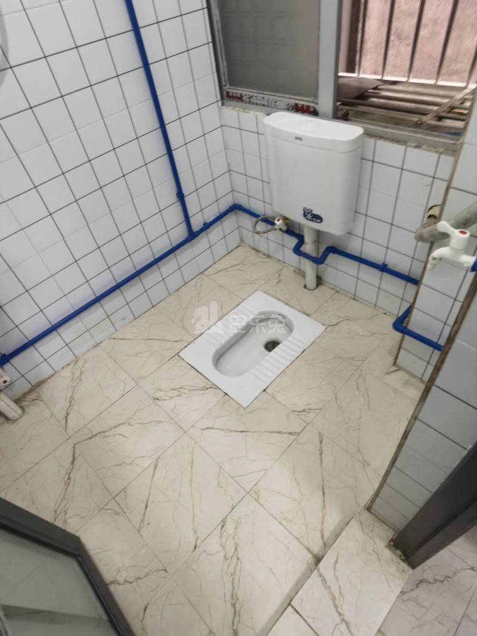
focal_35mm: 18
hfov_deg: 71.6
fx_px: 331
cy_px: 318
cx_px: 238
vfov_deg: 87.8
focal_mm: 4.4
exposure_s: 1/25
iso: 640
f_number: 1.8
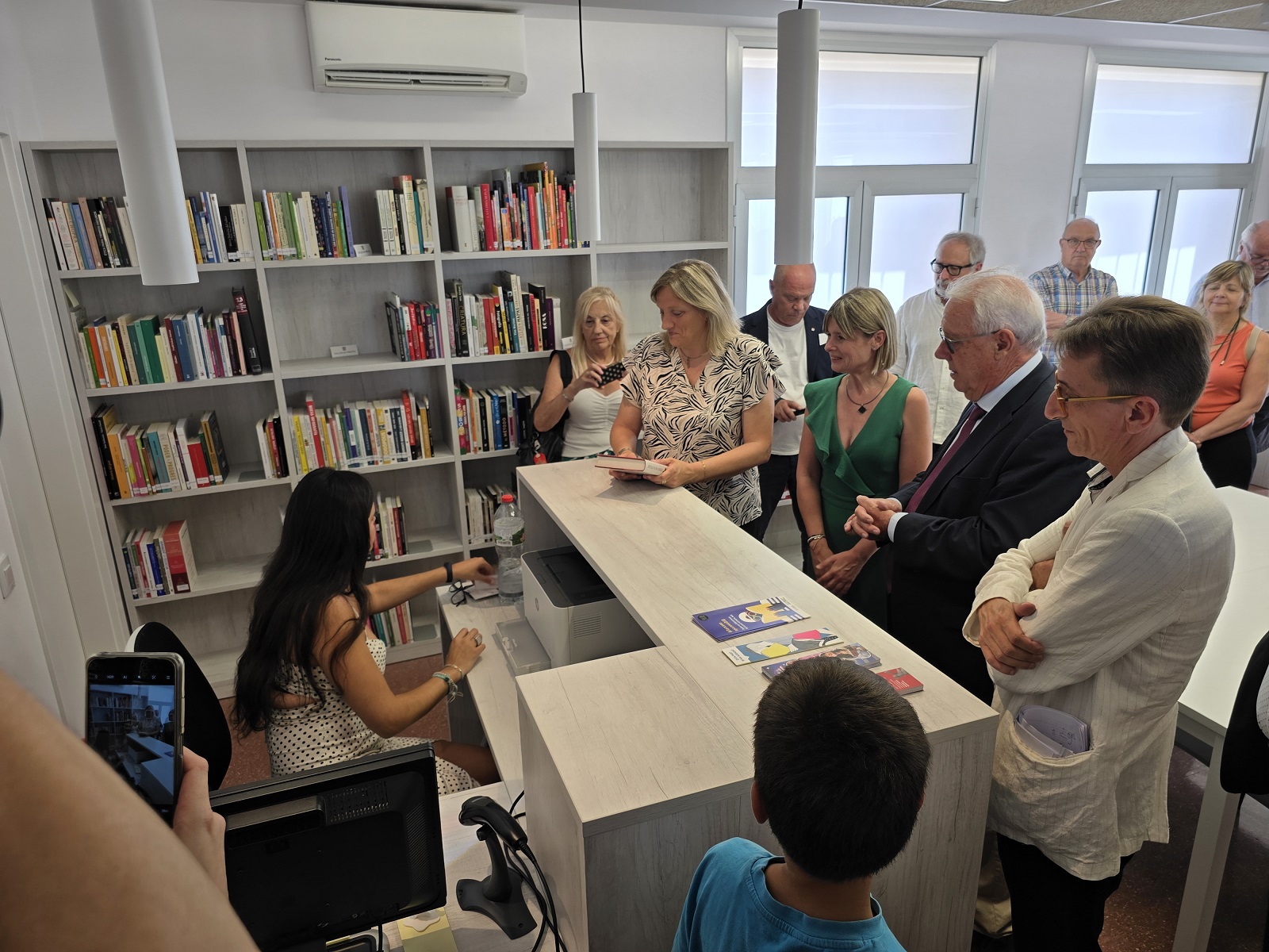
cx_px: 634
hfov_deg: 73.9
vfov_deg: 58.9
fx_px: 843
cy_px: 476
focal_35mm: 23
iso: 16
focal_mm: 6.3
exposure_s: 1/100
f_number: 1.7
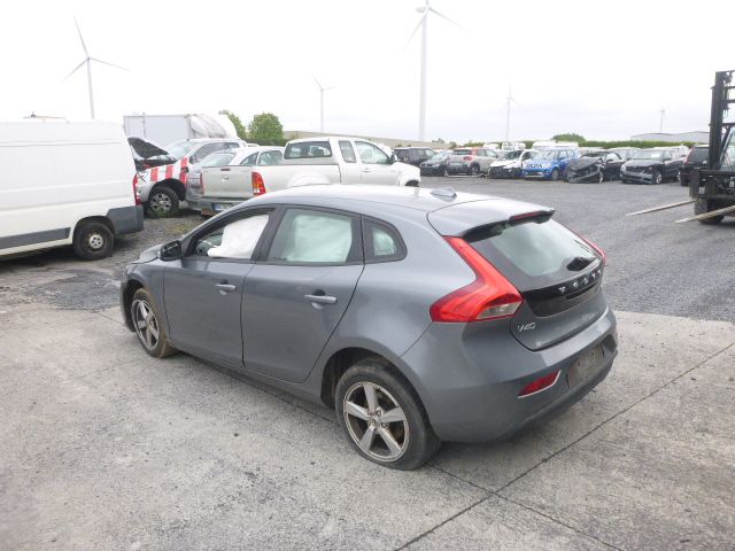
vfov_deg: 54.9
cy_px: 276
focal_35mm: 25
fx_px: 531
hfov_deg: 69.4
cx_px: 368
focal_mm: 4.5
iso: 100
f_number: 3.9
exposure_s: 1/125
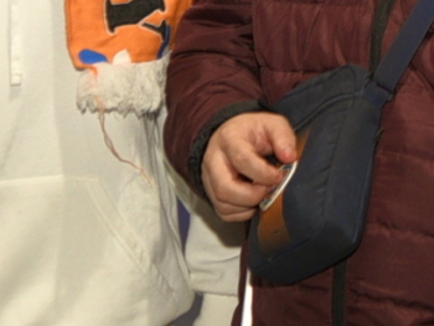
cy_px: -29
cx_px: 331
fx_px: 2647
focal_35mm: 211
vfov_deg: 7.0
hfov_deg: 9.4
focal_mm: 30
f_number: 2.8
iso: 250
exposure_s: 1/80
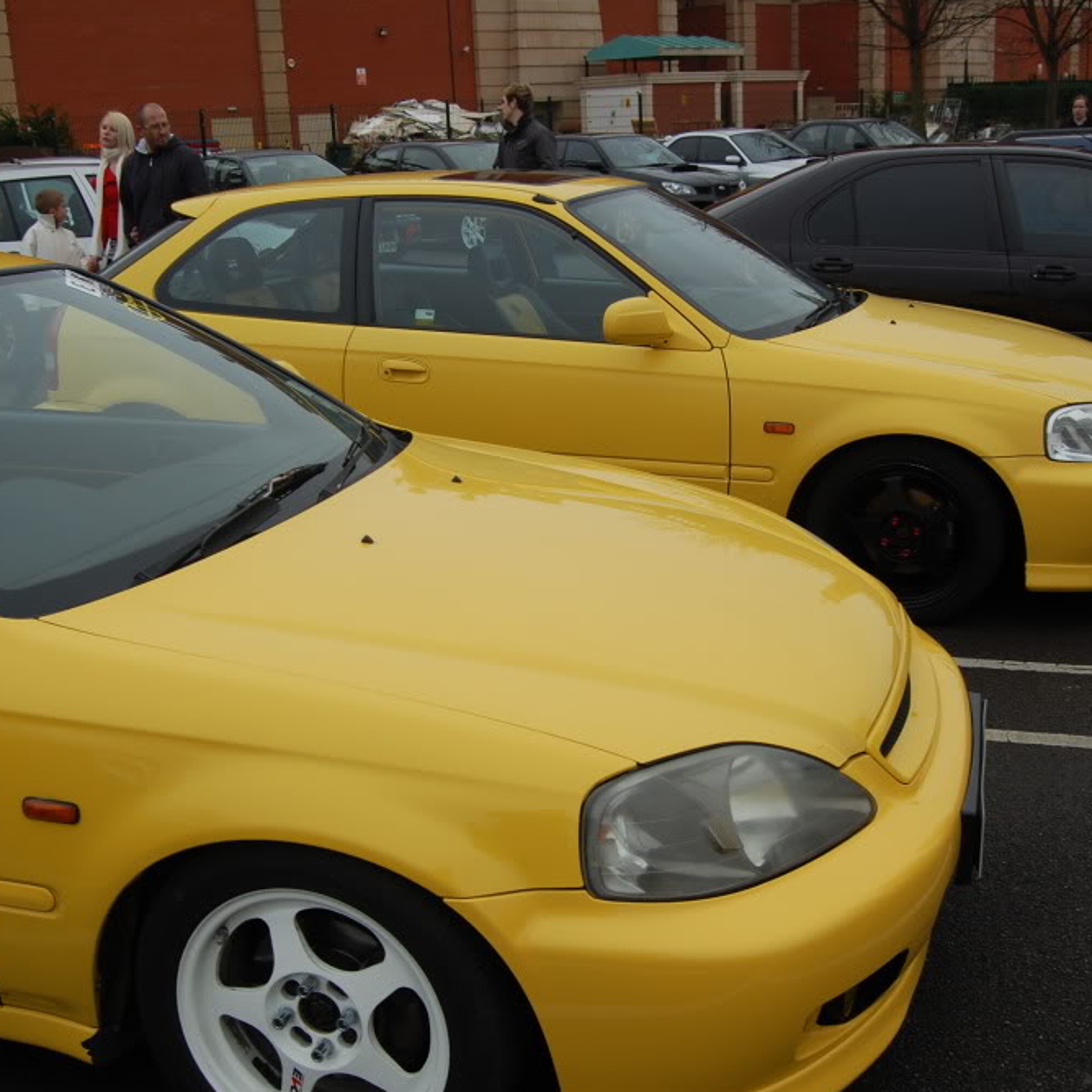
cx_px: 526
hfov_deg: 42.8
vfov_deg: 42.8
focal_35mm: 39
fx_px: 1392
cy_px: 554
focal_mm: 20
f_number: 7.1
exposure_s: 1/200
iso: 200
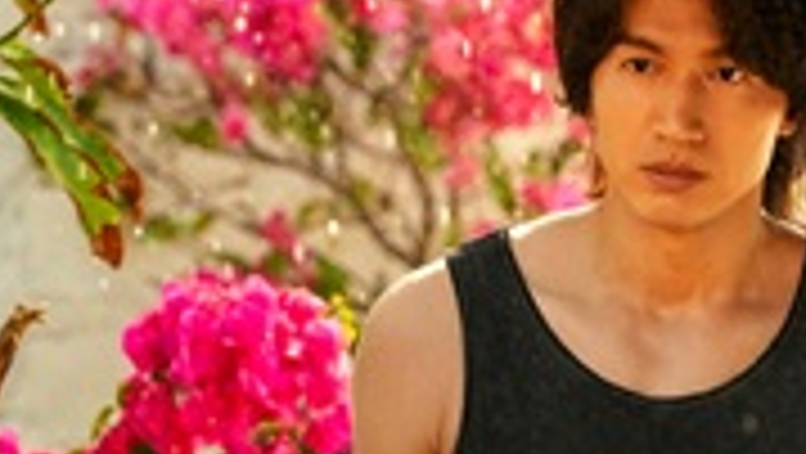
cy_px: 274
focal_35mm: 702
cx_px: 405
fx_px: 15014
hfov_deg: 3.1
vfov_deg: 1.7
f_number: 5.6
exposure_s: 1/400
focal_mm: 200
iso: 640
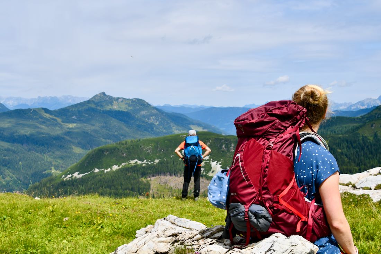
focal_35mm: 42
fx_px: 445
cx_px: 190
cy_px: 127
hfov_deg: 46.4
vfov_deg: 31.9
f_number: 9
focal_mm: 28
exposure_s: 1/320
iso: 100
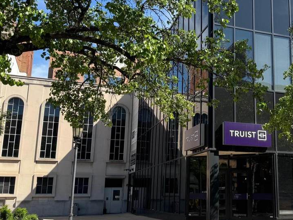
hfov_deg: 42.6
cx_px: 216
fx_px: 364
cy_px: 115
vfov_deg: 33.6
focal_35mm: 43
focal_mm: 6.76
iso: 80
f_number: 1.78
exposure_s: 1/2041
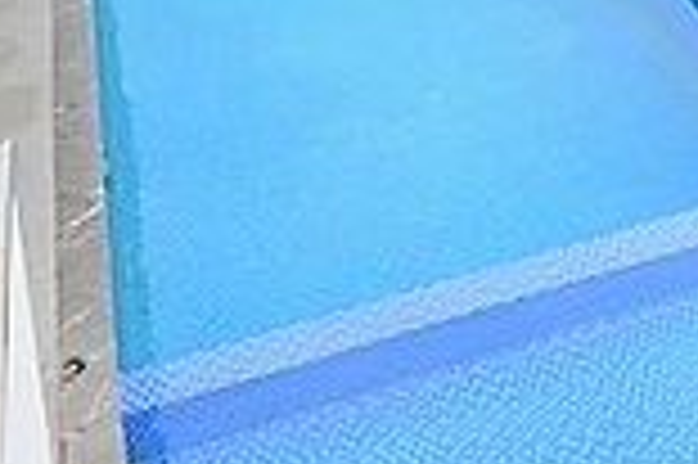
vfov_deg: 14.1
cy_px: -401
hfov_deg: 21.9
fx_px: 1627
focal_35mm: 84
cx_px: 894
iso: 100
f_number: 8
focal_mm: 12
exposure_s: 1/250
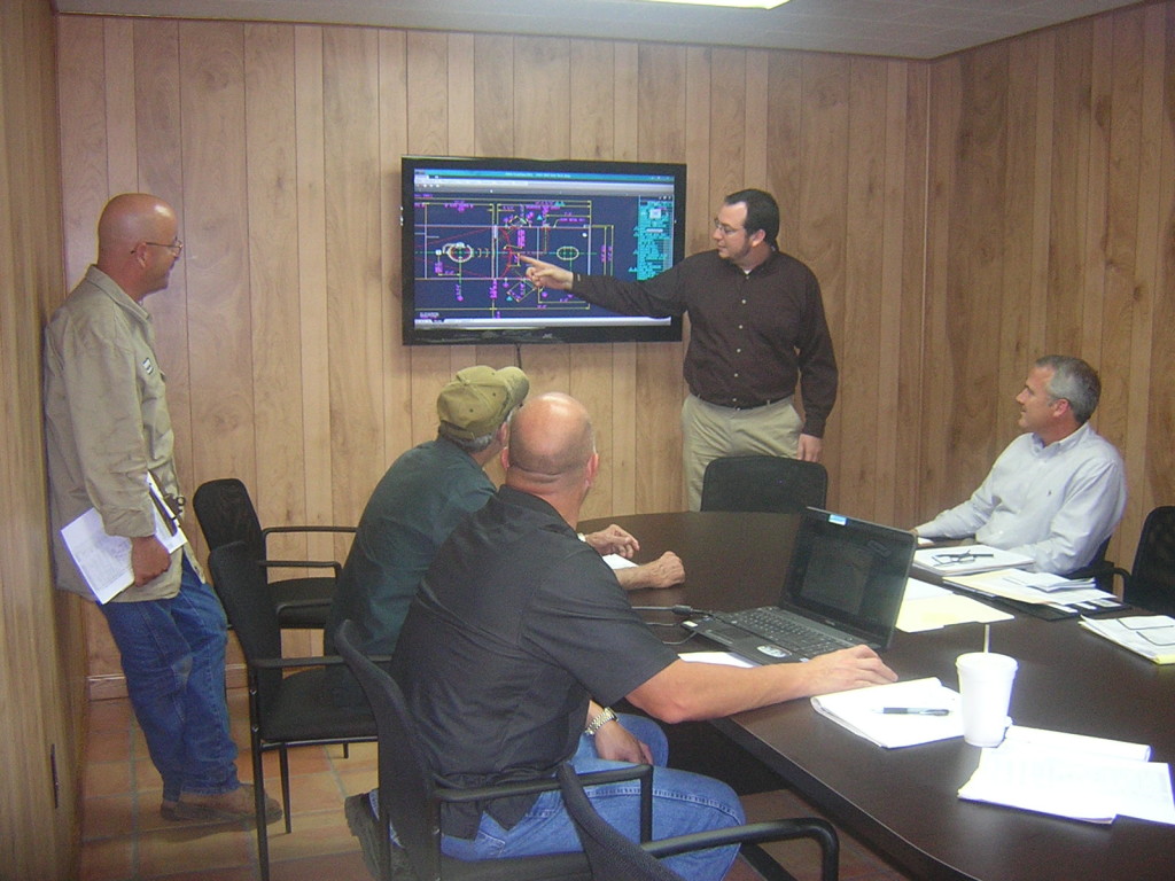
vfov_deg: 39.7
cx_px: 588
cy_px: 440
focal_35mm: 36
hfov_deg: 51.4
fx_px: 1222
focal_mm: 4.7
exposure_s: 1/60.1
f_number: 2.6
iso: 322
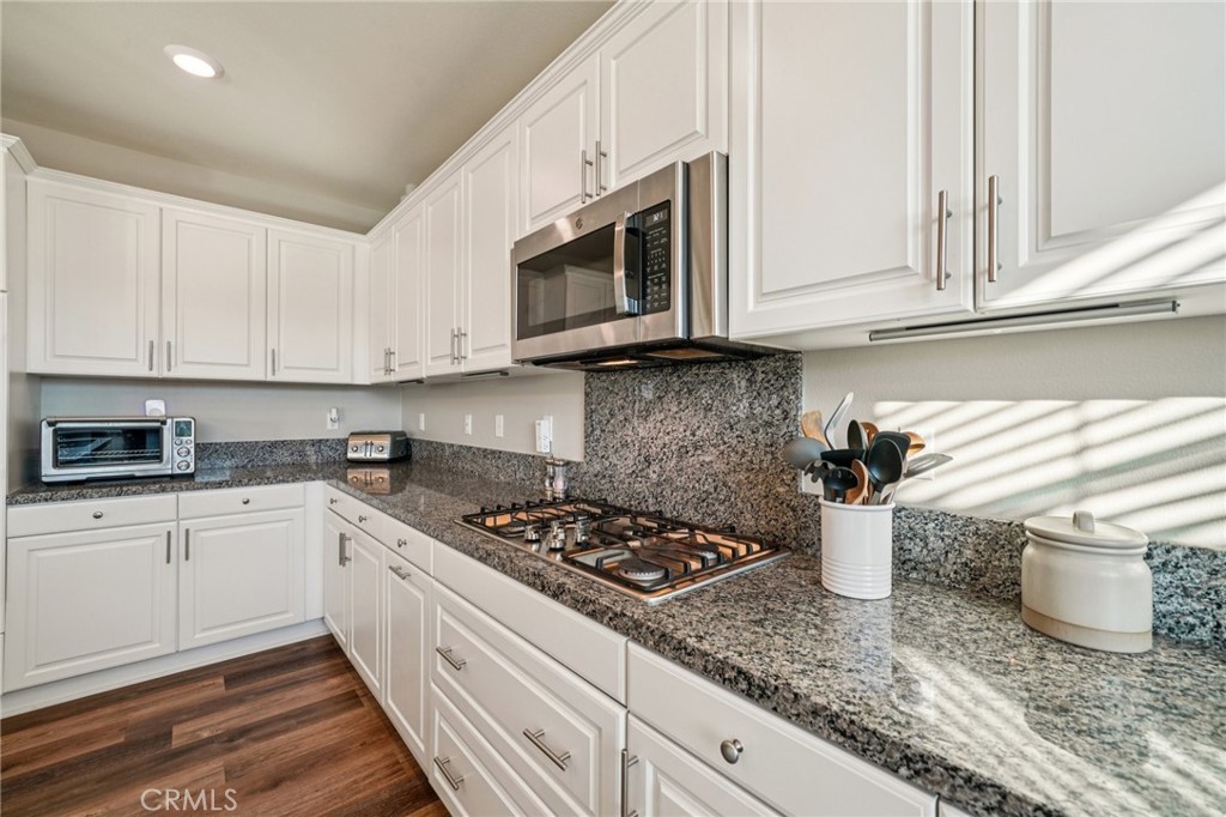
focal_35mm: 14
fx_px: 477
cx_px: 613
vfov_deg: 81.2
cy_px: 408
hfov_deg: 104.3
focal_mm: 14
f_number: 8
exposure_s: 1/25
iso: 400
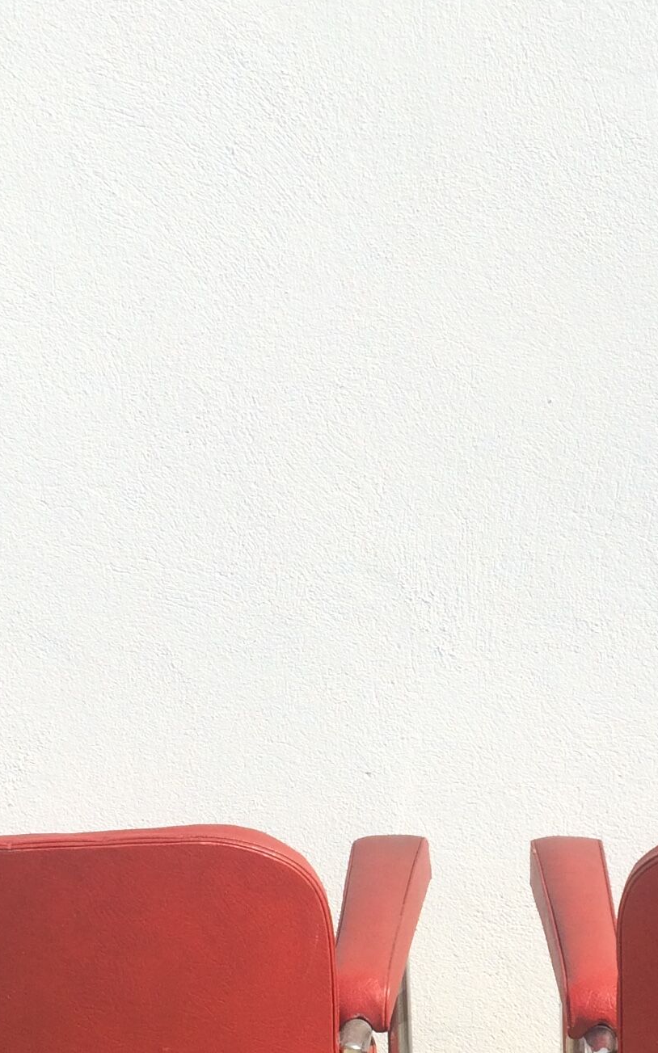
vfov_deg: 26.2
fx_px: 2210
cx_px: 502
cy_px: 872
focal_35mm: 77
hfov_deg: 16.8
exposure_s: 1/1368
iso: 32
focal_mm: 4.15
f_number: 2.2
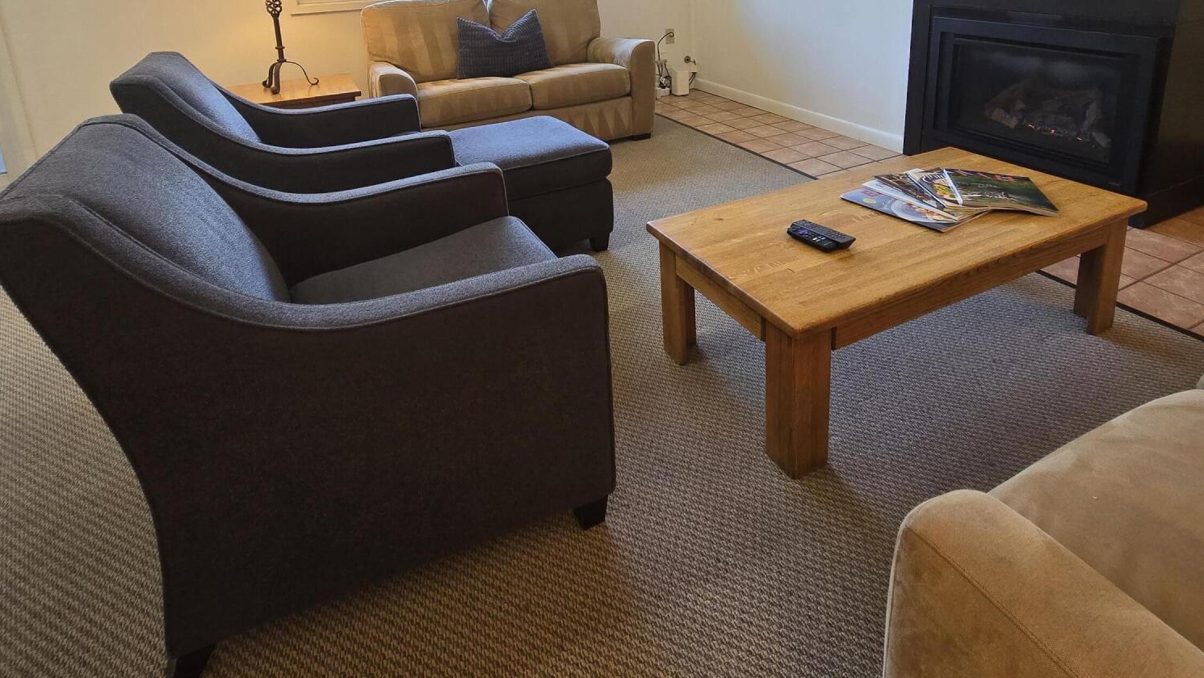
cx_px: 603
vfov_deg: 53.3
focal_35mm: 19
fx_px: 607
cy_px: 109
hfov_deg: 89.6
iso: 160
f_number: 2.2
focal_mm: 2.2
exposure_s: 1/60
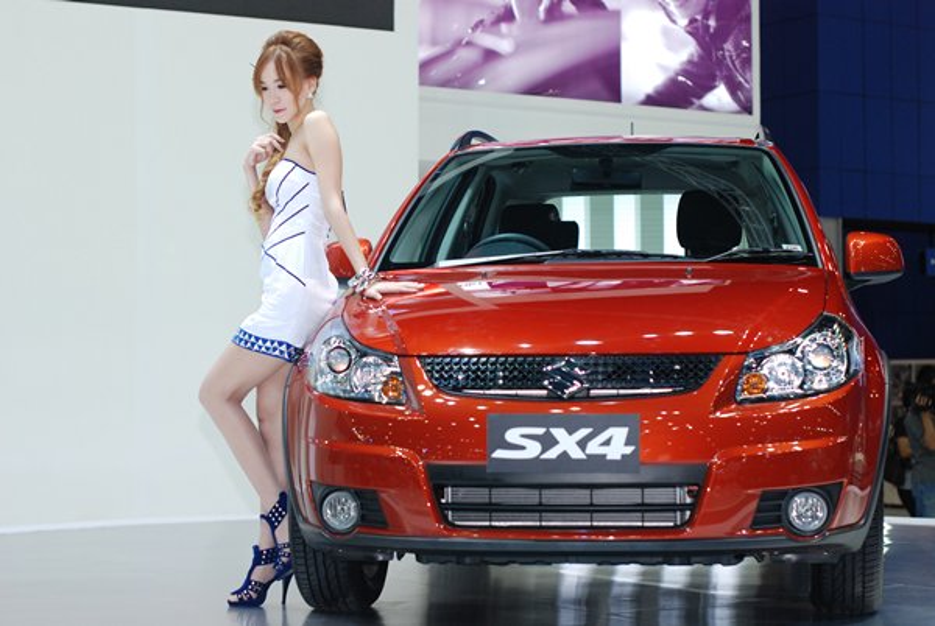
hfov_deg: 27.0
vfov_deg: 18.2
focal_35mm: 75
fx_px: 1951
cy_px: 313
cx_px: 468
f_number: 2.8
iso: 500
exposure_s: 1/250
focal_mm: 50
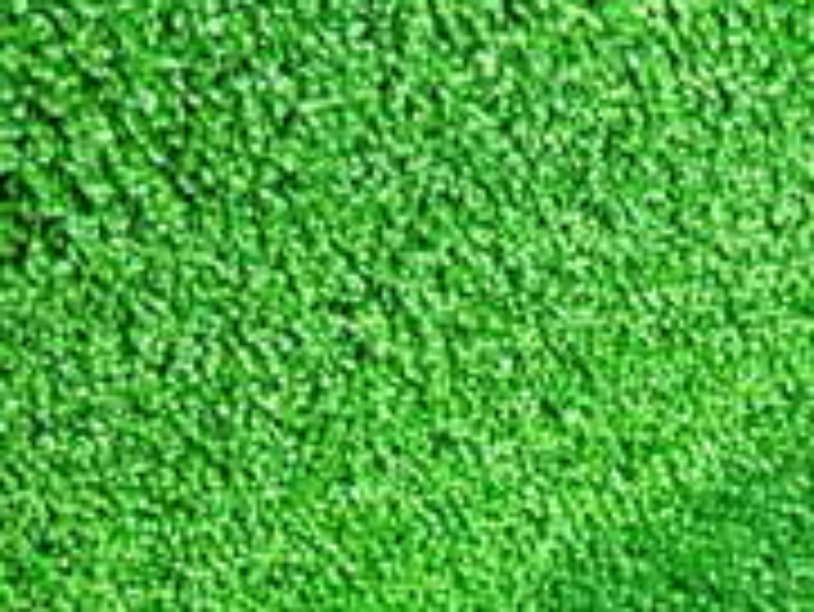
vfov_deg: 16.9
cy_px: 774
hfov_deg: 19.9
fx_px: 1953
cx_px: 1273
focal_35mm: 83
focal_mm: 4.5
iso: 800
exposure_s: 1/20
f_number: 2
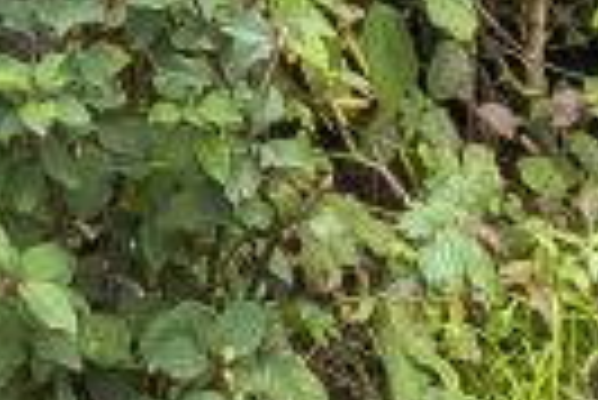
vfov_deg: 8.4
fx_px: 2160
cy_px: -915
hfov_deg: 15.3
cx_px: -76
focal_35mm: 130
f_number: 9
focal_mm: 16.9
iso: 400
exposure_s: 1/60
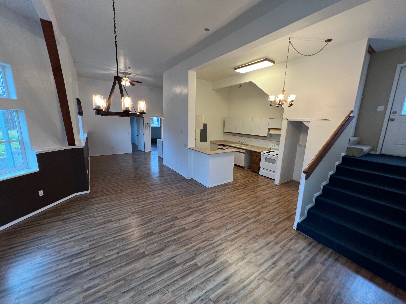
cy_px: 152
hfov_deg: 106.2
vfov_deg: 89.9
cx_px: 203
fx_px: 152
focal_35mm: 13
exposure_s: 1/60
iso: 160
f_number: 1.8
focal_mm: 1.57
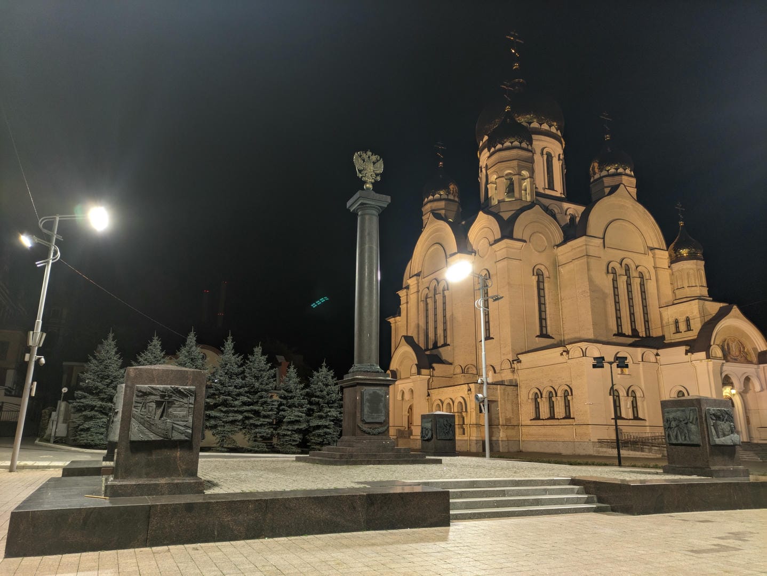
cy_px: 288
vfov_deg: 54.9
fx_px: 554
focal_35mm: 25
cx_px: 384
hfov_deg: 69.4
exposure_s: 1/100
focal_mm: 5.43
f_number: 1.89
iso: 1221
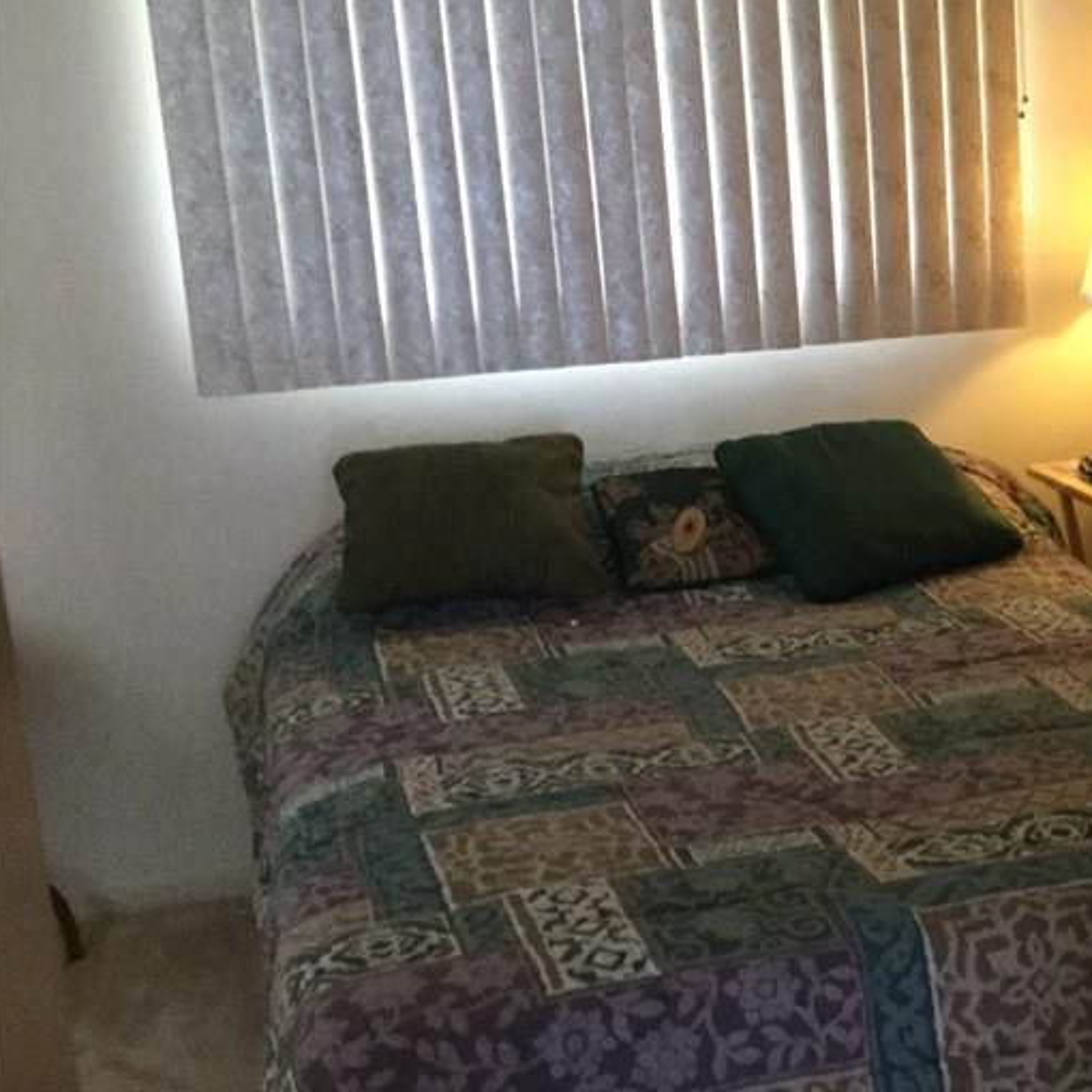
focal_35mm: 55
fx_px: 1963
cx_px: 1086
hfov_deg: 29.1
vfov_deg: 31.1
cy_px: 475
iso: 200
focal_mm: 3.3
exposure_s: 1/15
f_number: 2.4
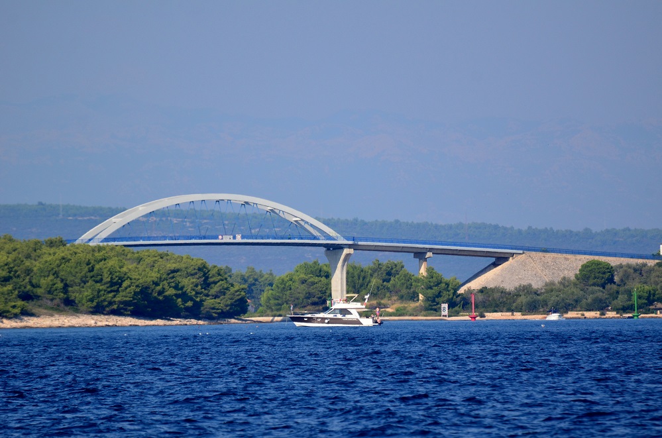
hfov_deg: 4.6
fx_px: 8255
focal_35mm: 450
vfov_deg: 3.0
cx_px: 331
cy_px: 219
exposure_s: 1/2000
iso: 400
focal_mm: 300
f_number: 5.6
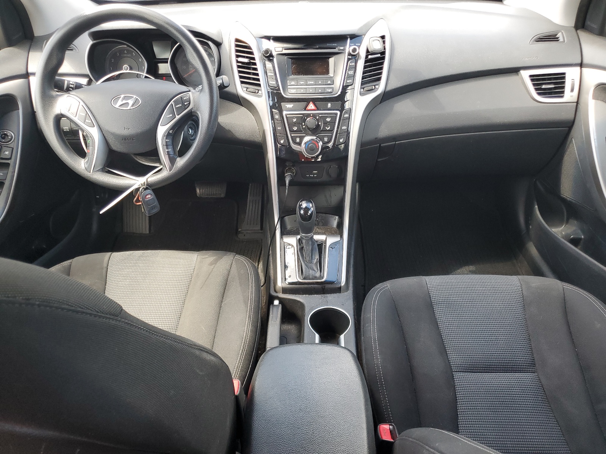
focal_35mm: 26
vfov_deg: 53.1
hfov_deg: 67.3
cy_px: 227
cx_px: 303
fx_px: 455
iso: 57
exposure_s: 1/120
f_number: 1.5
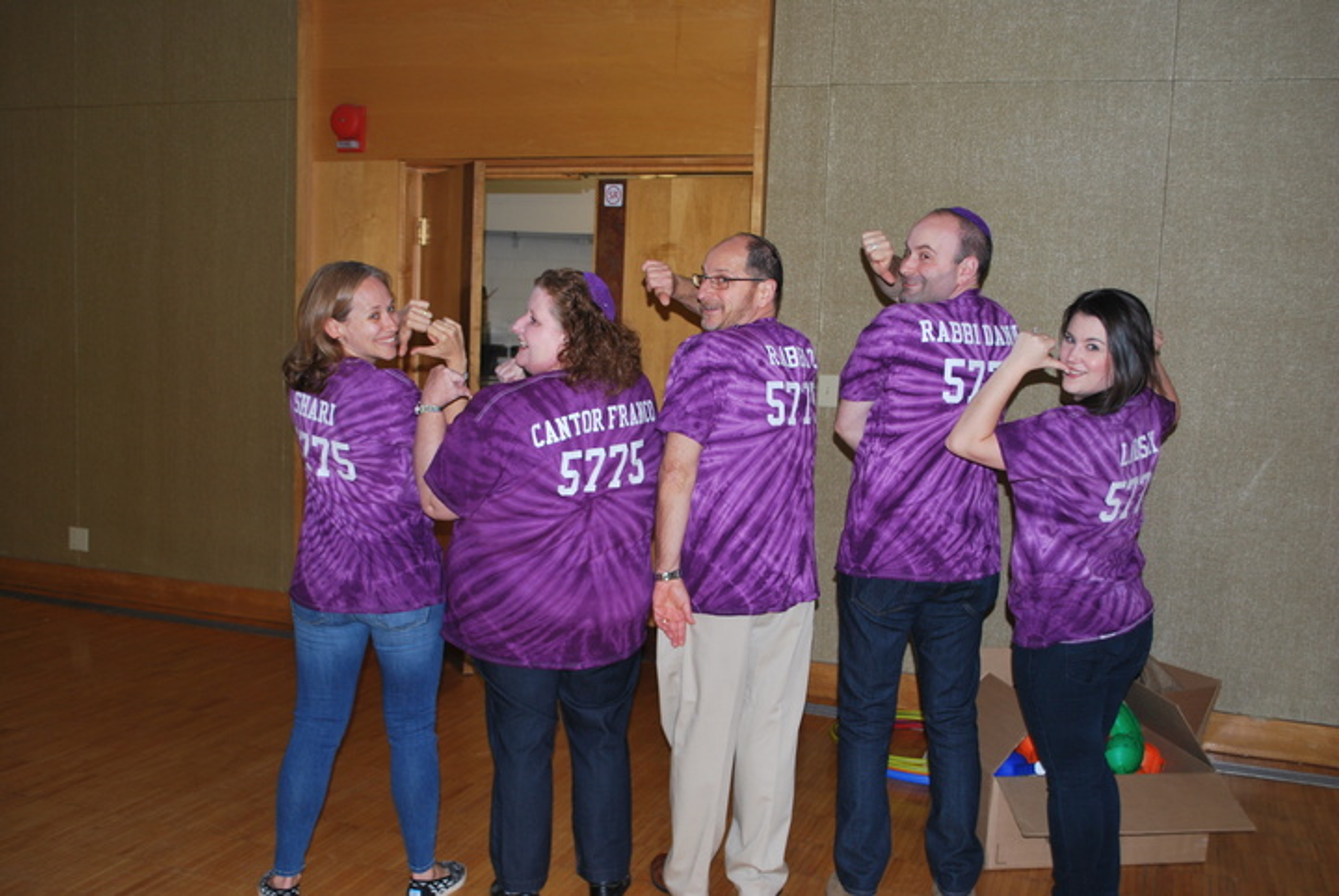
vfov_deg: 37.0
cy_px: 448
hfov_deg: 53.1
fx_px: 1341
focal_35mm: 36
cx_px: 670
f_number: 4.2
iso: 200
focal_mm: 24
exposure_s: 1/60
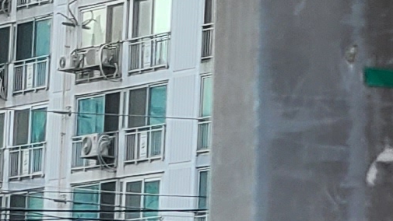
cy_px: 425
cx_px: 1374
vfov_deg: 5.3
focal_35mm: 226
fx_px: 2355
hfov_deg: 7.6
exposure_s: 1/636
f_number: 1.8
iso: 40
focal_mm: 5.4
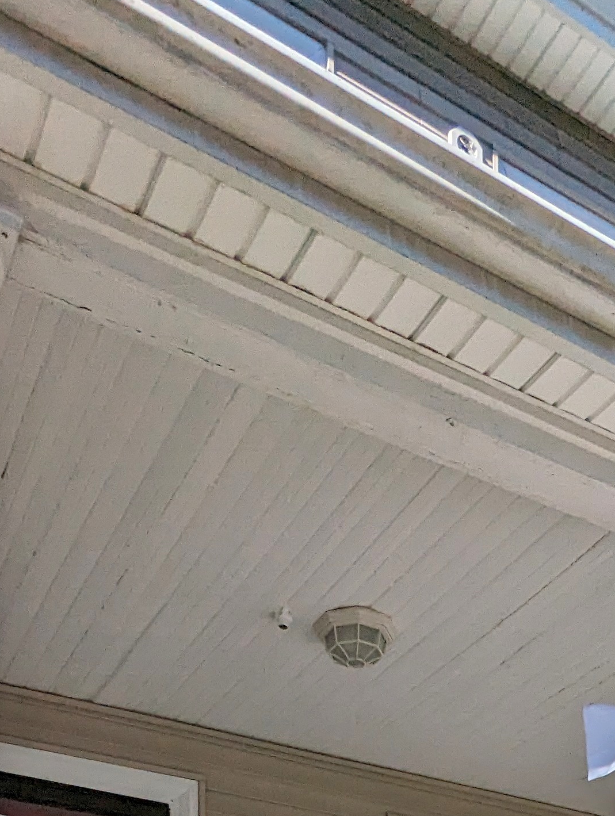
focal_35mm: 46
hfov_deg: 31.2
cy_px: 1166
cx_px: 446
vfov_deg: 29.2
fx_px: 1087
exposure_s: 1/3205
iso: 51
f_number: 2.2
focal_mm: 2.35
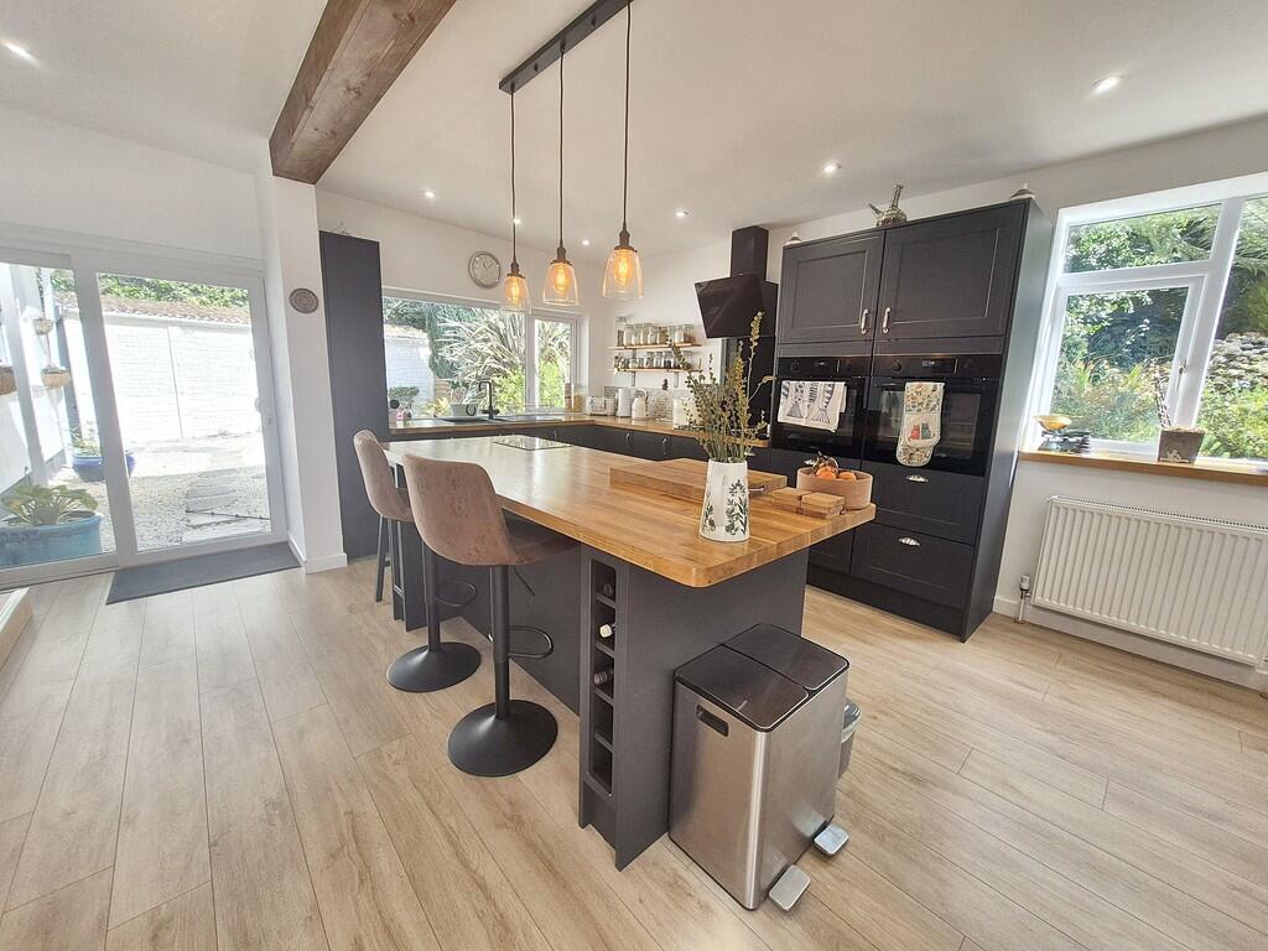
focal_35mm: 13
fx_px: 476
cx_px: 634
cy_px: 476
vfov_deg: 89.9
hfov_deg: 106.2
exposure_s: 1/156
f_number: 2.2
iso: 50
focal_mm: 1.7
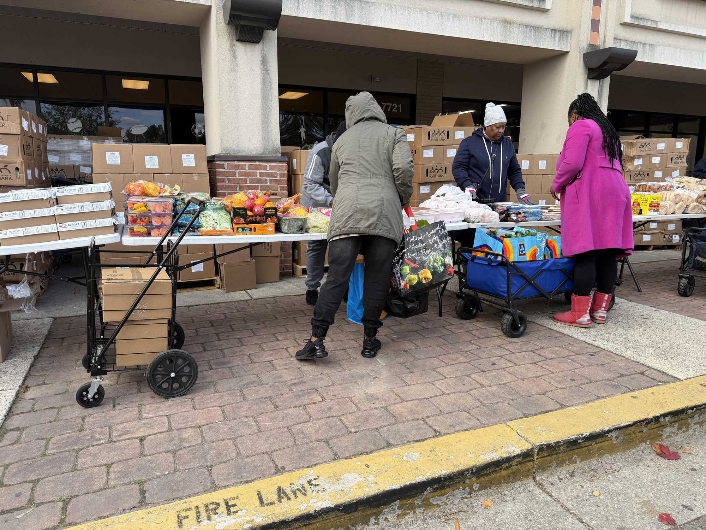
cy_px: 265
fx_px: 489
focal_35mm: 24
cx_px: 353
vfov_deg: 56.8
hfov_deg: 71.6
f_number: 1.78
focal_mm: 6.76
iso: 80
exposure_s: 1/888
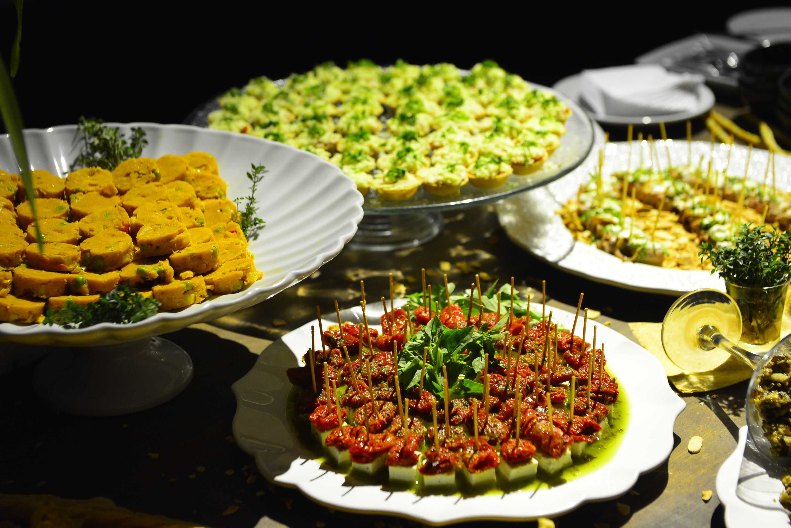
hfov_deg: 28.8
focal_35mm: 70
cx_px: 396
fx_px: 1538
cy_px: 264
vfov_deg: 19.5
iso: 2000
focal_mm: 70
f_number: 5
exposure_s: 1/160
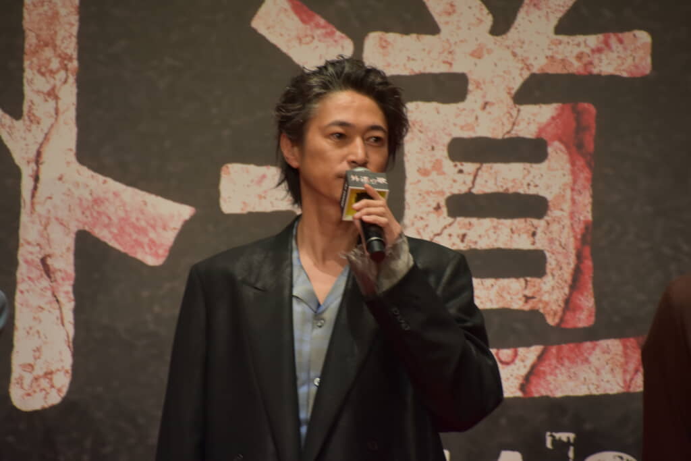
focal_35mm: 405
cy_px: 230
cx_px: 346
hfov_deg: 5.1
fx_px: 7774
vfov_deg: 3.4
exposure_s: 1/125
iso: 800
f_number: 6.3
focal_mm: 270
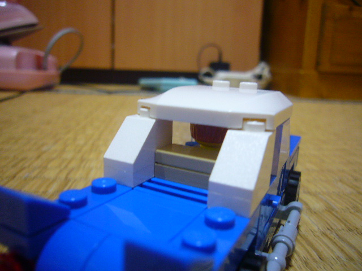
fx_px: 293
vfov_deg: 49.7
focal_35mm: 28
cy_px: 136
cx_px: 181
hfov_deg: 63.4
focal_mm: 4.6
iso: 125
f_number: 2.8
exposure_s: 1/8
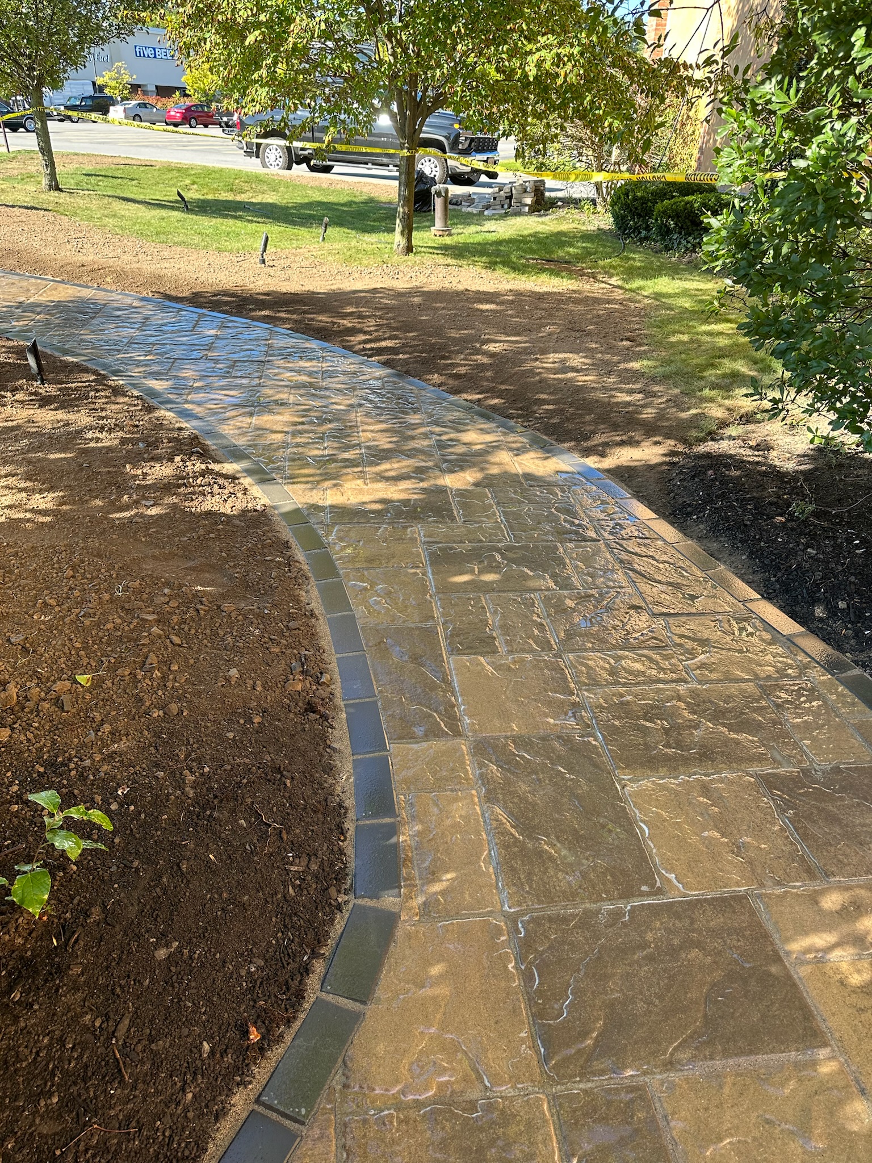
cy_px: 582
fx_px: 806
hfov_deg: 56.8
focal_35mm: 24
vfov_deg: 71.6
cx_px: 436
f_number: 1.78
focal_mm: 6.86
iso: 80
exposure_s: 1/414
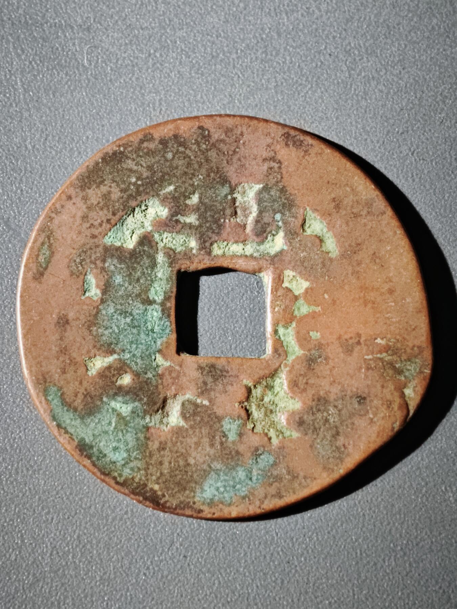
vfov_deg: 17.9
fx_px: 1936
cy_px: 304
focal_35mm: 110
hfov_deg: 13.5
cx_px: 228
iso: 400
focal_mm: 9
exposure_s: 1/100
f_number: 2
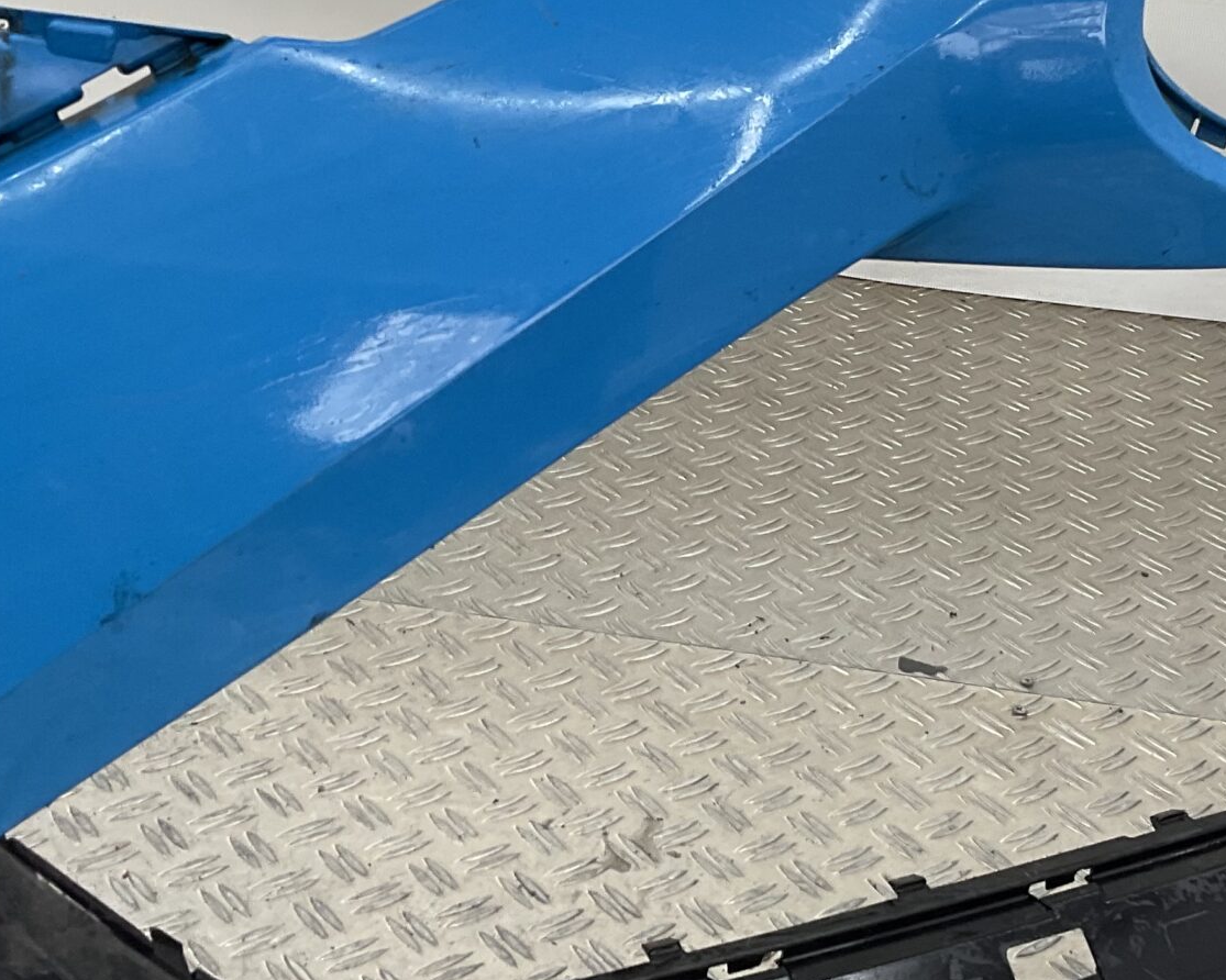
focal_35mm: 65
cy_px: 350
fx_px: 2359
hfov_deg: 29.1
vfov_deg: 23.4
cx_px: 710
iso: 25
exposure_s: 1/100
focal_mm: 3
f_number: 1.8
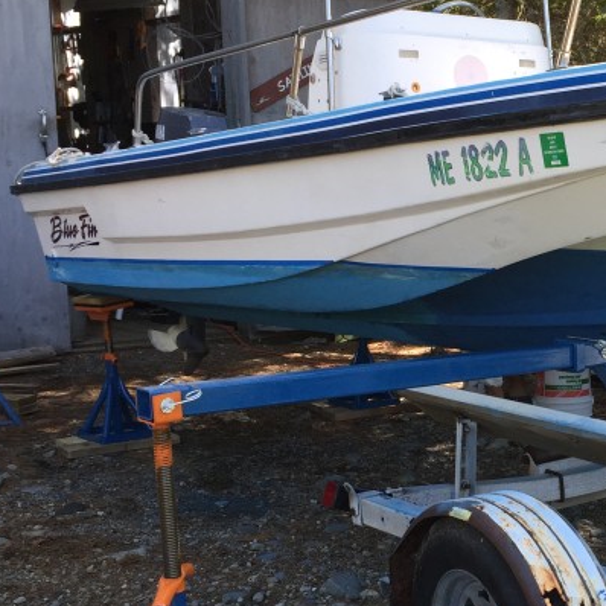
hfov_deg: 25.2
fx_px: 1307
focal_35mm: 66
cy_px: 408
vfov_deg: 25.9
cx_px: 568
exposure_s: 1/201
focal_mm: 4.15
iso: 32
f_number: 2.2
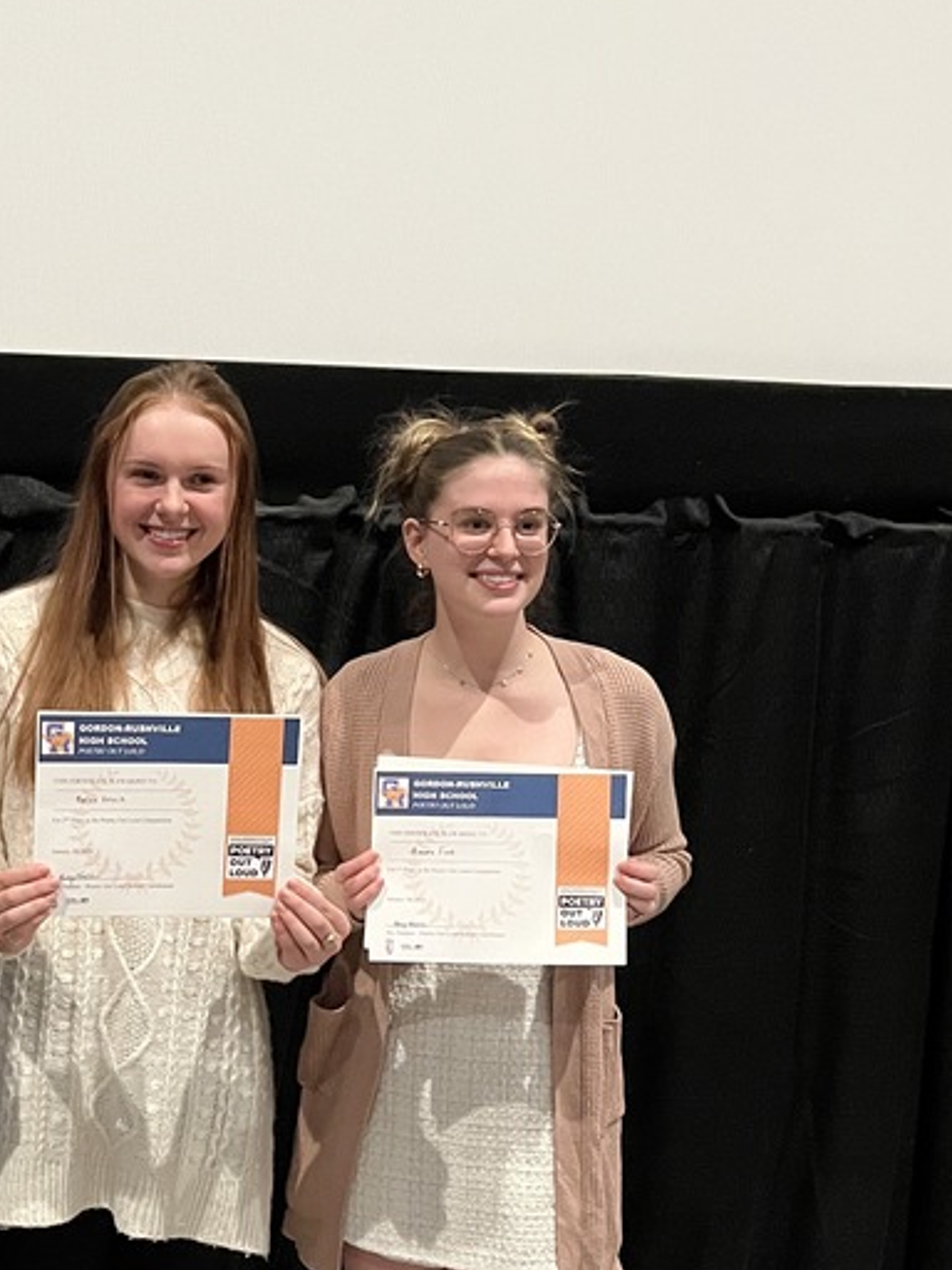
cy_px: 918
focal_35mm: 52
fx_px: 1907
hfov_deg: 27.2
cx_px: 119
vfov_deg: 36.2
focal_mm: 5.1
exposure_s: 1/30
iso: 640
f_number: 1.6
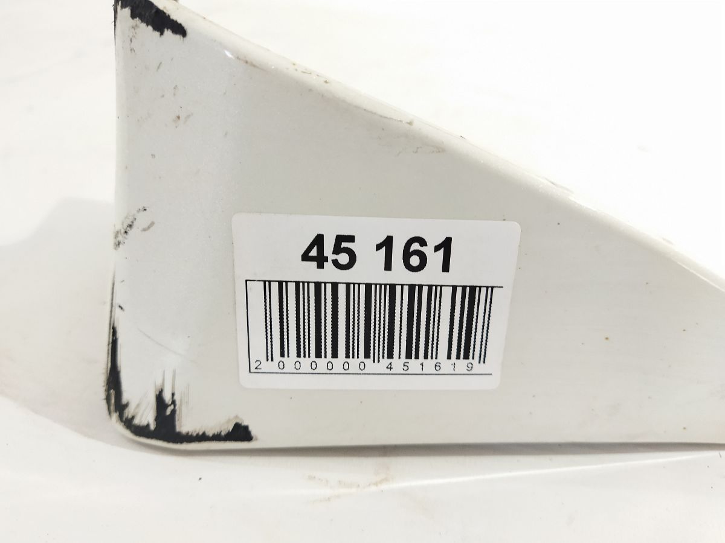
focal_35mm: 27
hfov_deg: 65.3
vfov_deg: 51.4
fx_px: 565
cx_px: 362
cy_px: 272
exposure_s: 1/50
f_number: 1.79
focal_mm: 4.71
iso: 263
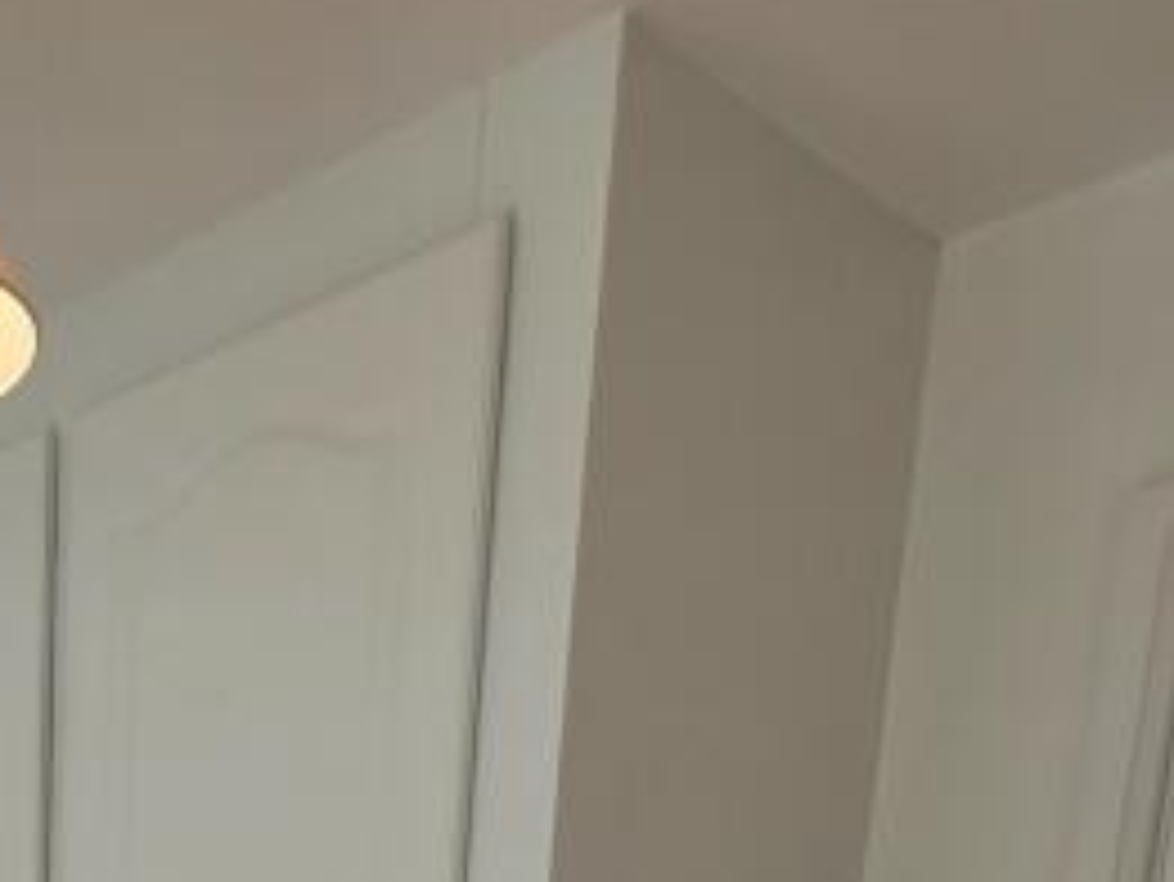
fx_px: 1730
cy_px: 1696
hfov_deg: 30.7
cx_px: -288
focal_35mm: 51
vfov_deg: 19.2
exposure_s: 1/101
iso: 40
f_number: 1.9
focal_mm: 2.2
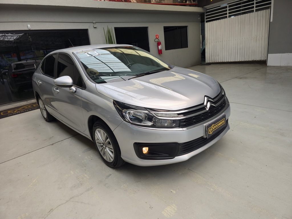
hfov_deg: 73.9
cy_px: 110
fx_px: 194
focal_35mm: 23
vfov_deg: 58.9
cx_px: 146
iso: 12
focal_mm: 6.3
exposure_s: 1/165
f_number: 1.7
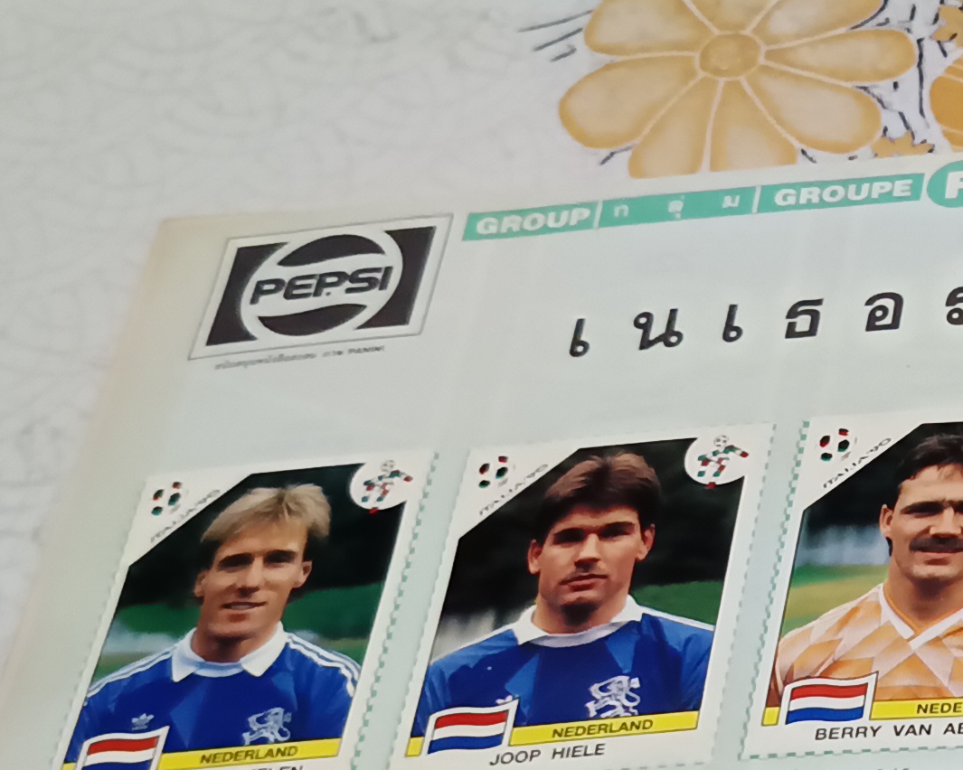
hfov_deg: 18.5
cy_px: 770
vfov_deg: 17.1
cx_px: 1568
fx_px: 2508
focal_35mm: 88
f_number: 1.7
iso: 1043
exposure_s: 1/50
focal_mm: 5.31
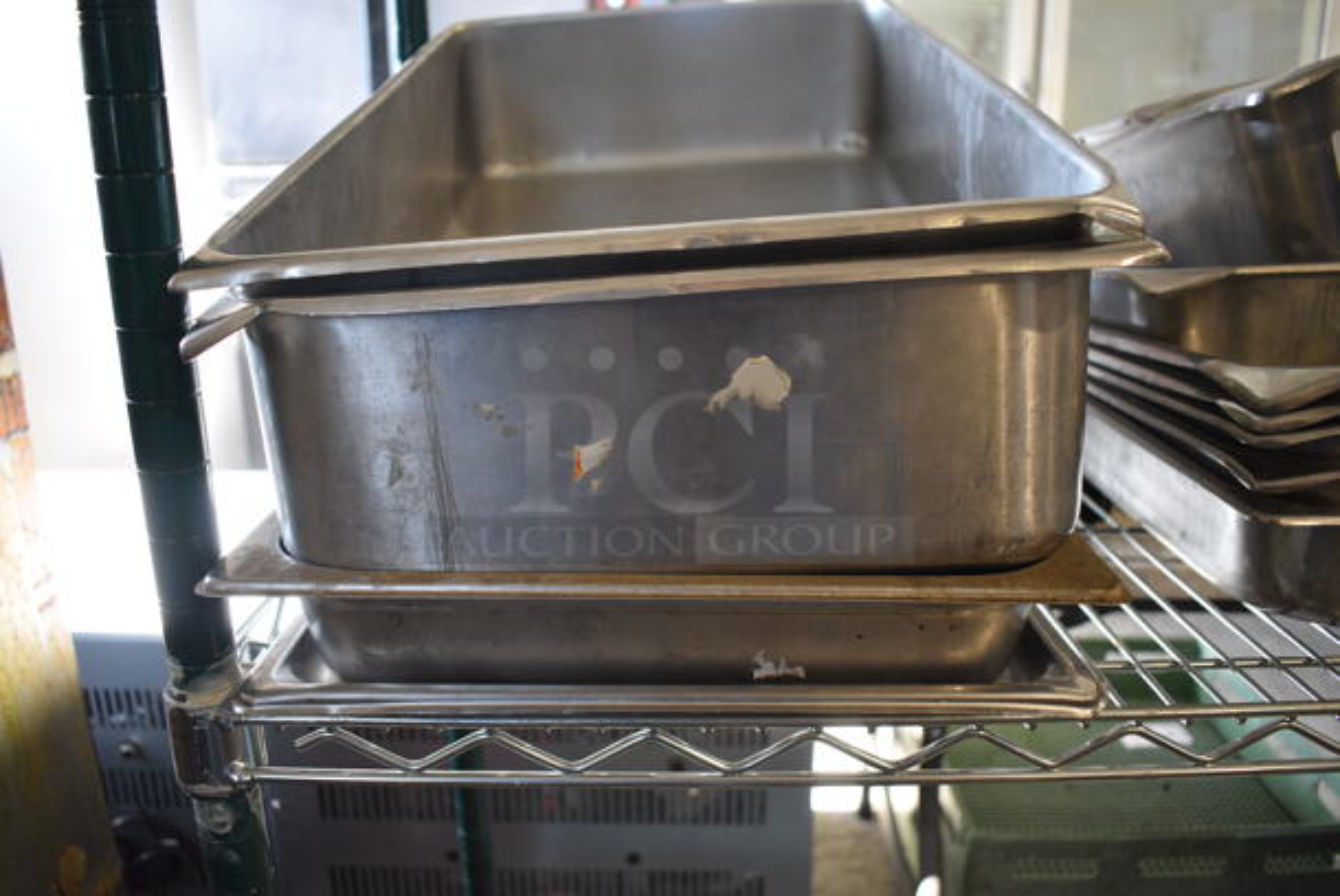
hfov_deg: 61.9
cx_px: 670
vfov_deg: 43.7
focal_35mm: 30
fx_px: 1118
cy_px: 448
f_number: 3.5
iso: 1250
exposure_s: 1/125
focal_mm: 20
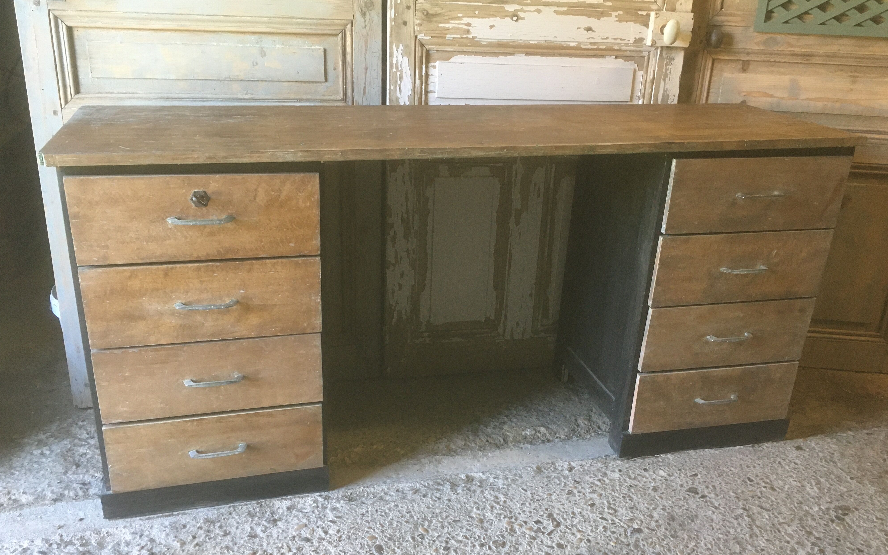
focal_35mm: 31
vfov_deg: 40.6
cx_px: 445
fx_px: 750
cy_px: 303
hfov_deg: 61.2
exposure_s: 1/33
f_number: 2.2
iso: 200
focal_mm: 4.15
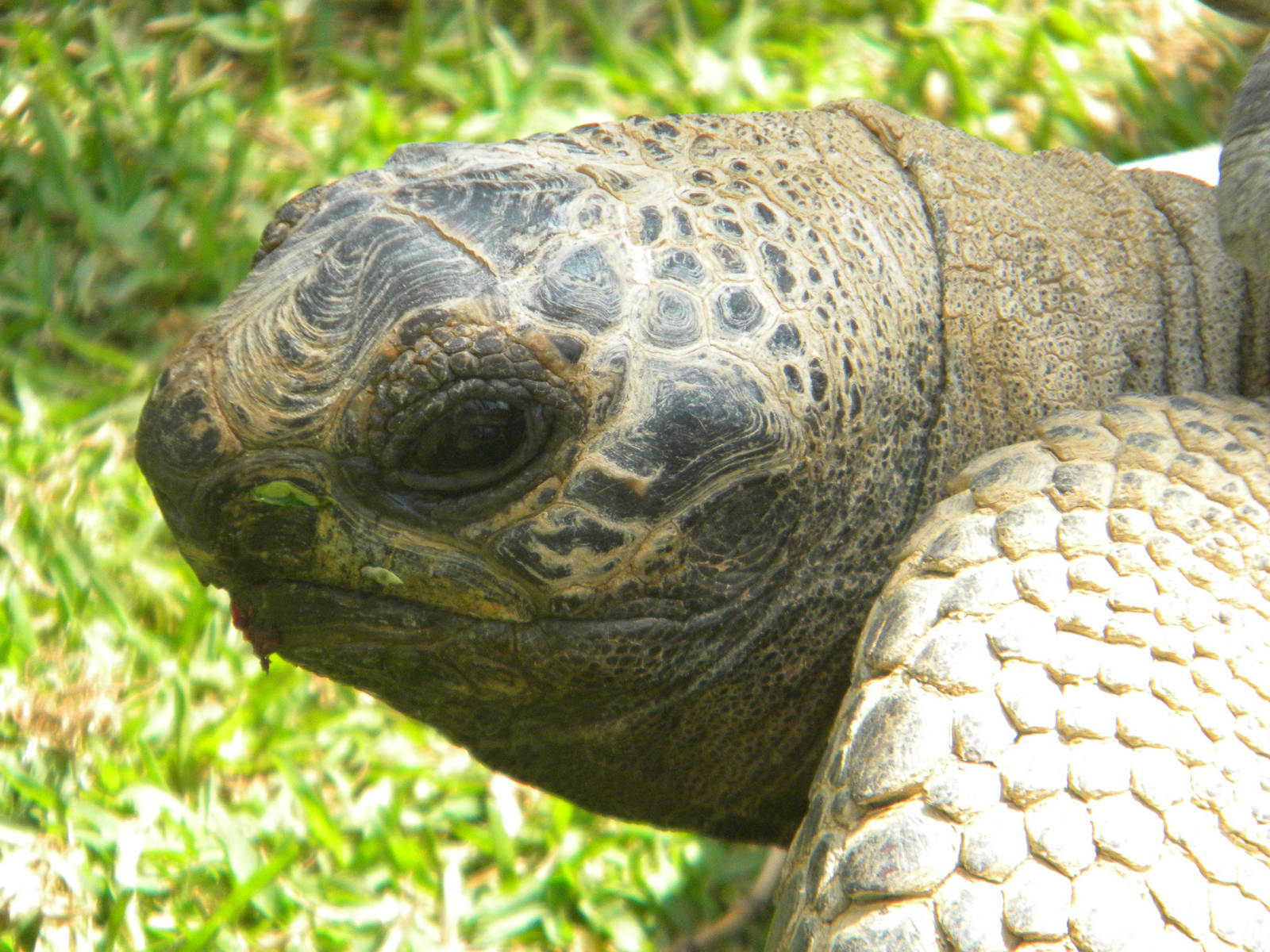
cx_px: 635
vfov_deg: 5.3
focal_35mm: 278
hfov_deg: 7.1
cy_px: 476
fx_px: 10199
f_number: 5.4
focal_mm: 50.4
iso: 384
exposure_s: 1/500
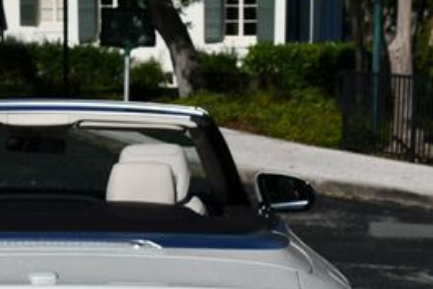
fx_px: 2034
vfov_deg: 8.1
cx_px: 33
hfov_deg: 12.1
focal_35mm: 169
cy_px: 333
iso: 100
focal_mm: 35
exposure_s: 1/500
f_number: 11
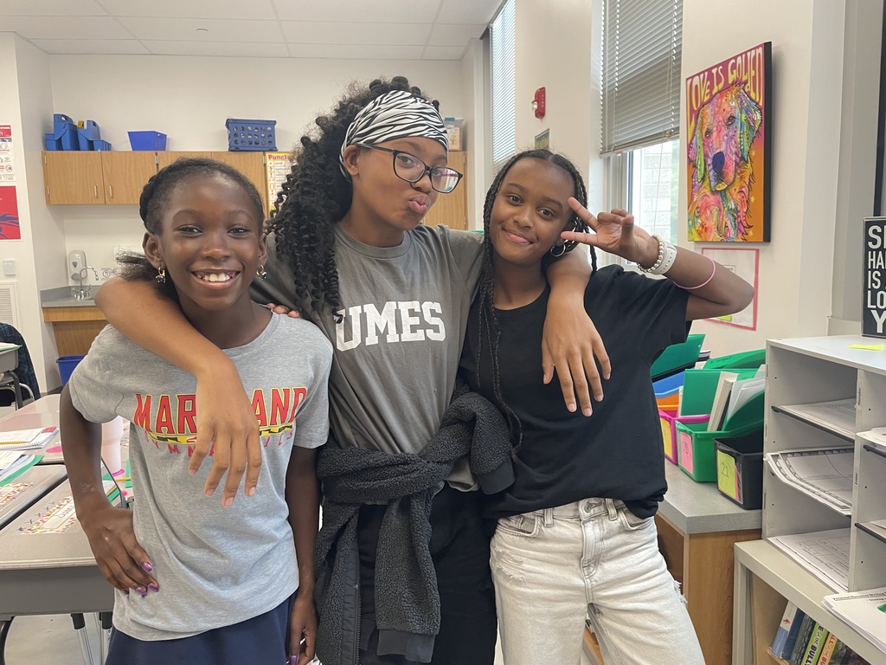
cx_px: 443
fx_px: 665
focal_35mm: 26
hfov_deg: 67.3
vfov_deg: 53.1
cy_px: 332
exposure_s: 1/60
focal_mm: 4.2
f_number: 1.6
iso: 160
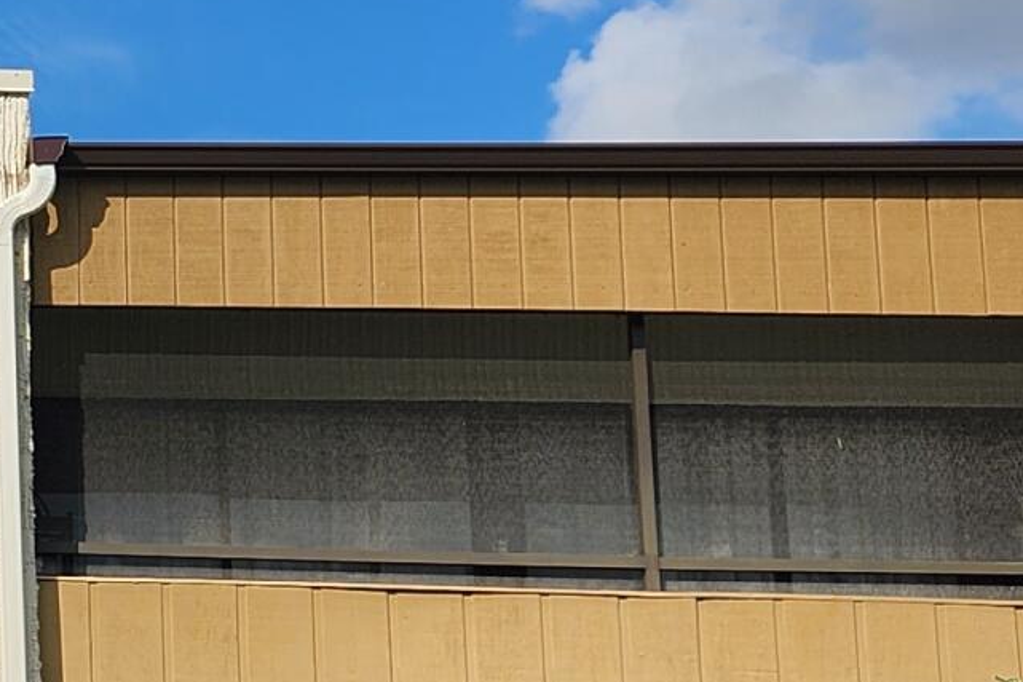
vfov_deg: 12.2
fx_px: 3182
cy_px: 395
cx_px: -1013
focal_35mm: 112
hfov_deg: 15.0
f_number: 1.8
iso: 20
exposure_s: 1/3446
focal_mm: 5.4
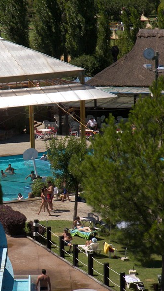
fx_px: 1584
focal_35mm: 205
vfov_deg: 10.5
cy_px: 146
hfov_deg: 5.9
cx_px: -19
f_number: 4.1
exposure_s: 1/1600
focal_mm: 29.4
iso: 100
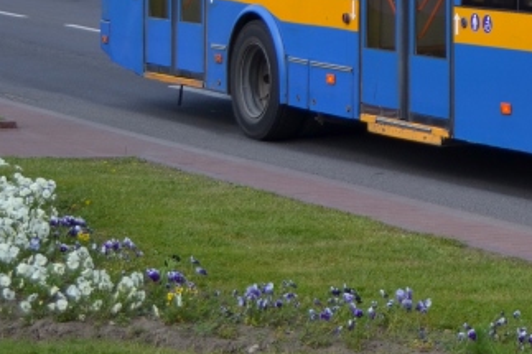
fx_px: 2142
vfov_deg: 9.1
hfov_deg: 13.6
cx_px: 712
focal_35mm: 145
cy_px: -227
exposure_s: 1/500
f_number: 4.2
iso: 100
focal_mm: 26
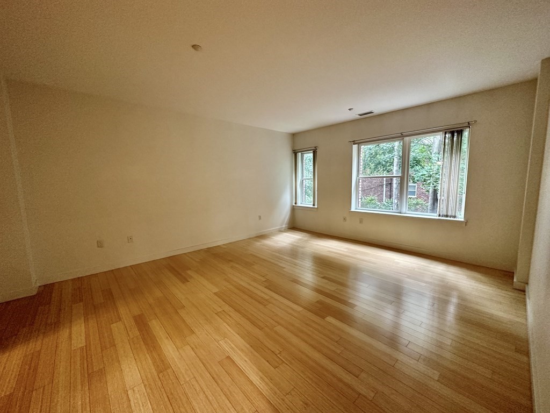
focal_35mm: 14
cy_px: 206
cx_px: 275
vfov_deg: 85.7
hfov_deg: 102.1
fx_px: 222
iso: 320
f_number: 2.2
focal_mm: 2.22
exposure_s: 1/62
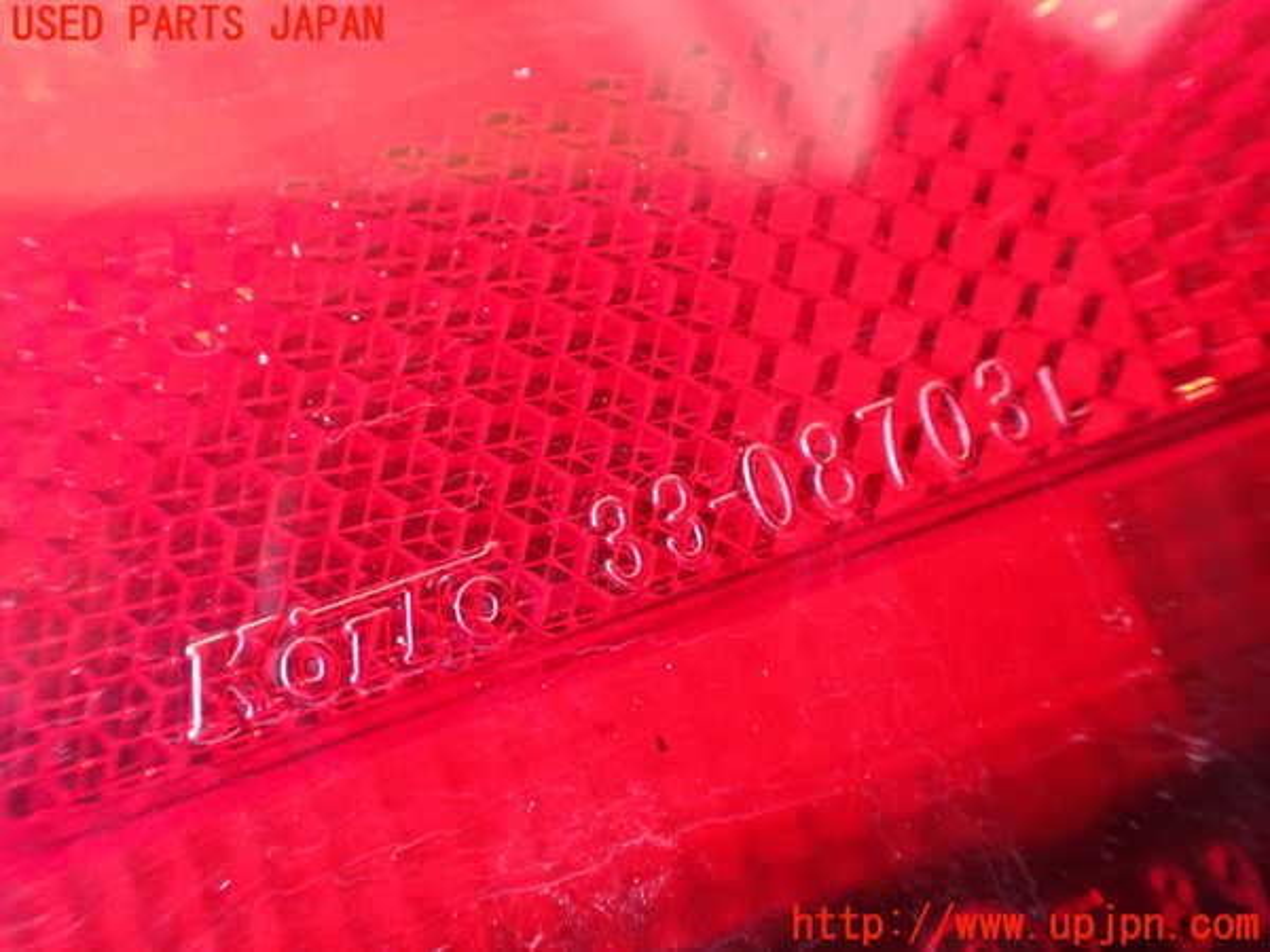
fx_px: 1101
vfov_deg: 46.8
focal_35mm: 30
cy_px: 476
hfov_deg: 60.0
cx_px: 635
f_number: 2.3
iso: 800
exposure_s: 1/60
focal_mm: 5.4
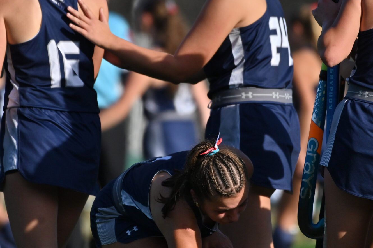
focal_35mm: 924
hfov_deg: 2.2
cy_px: 67
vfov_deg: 1.5
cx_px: 198
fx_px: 9567
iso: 400
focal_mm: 480
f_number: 5.6
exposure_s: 1/5000
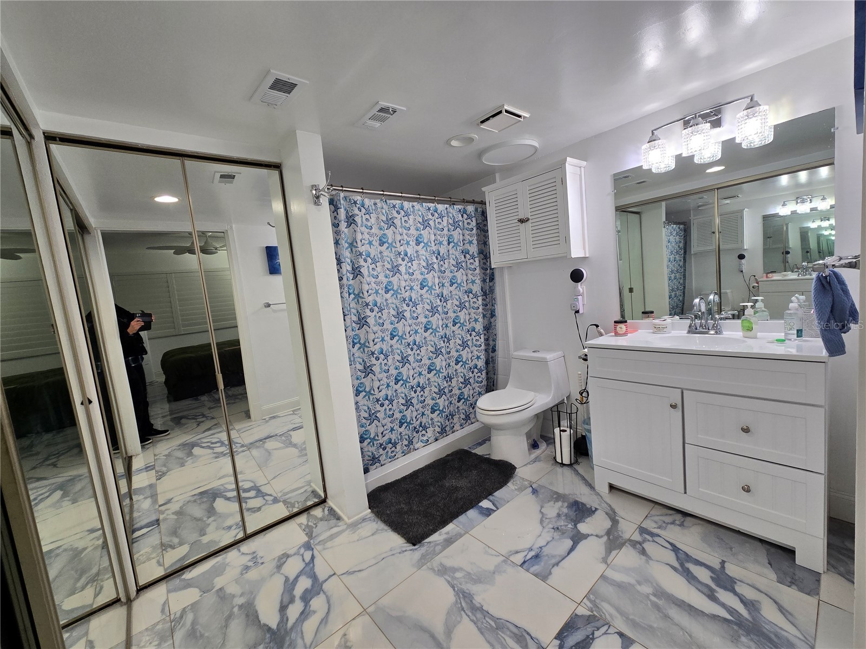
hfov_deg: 106.2
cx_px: 433
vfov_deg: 89.9
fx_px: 325
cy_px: 324
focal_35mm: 13
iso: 80
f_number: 2.2
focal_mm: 2.2
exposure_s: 1/60
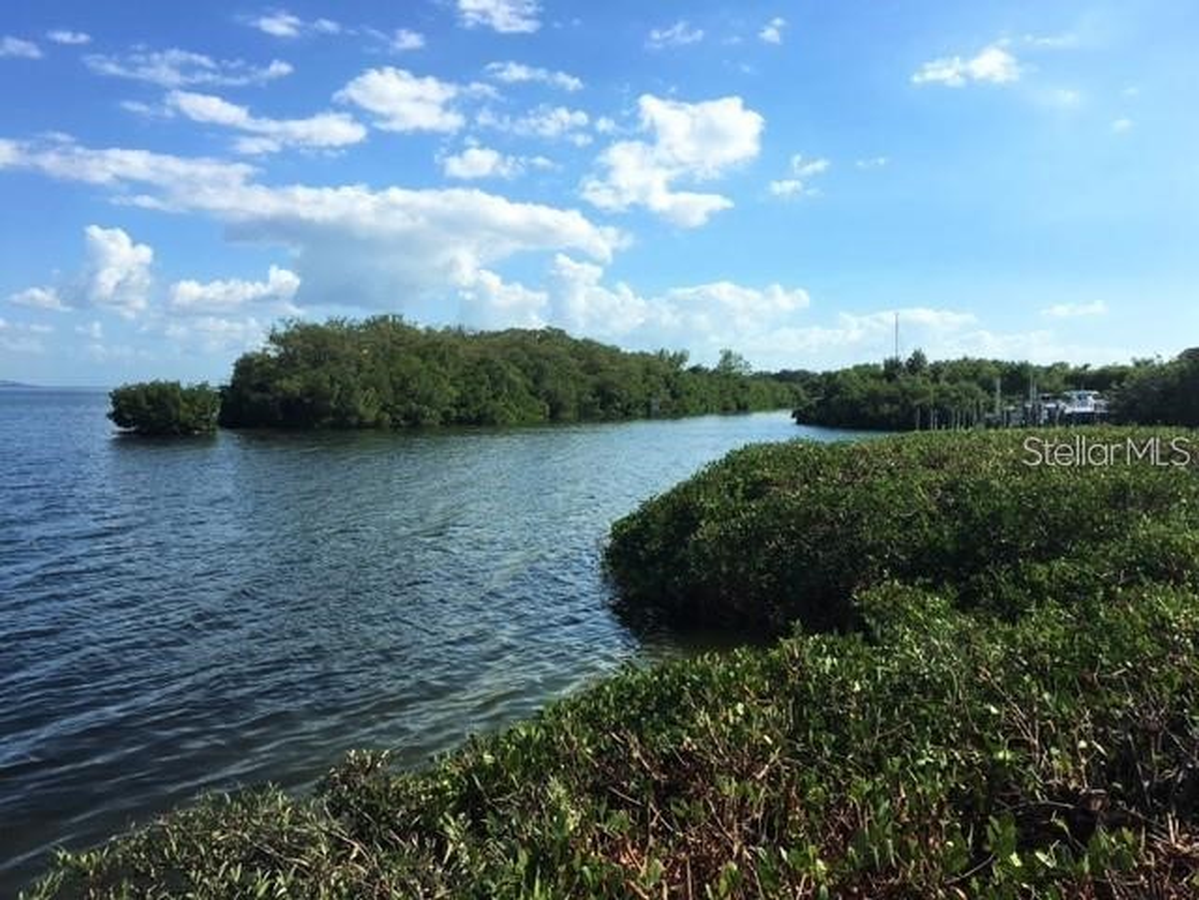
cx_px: 600
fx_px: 1004
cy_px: 450
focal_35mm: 29
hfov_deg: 61.7
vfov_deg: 48.2
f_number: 2.2
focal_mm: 4.15
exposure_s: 1/1876
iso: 25
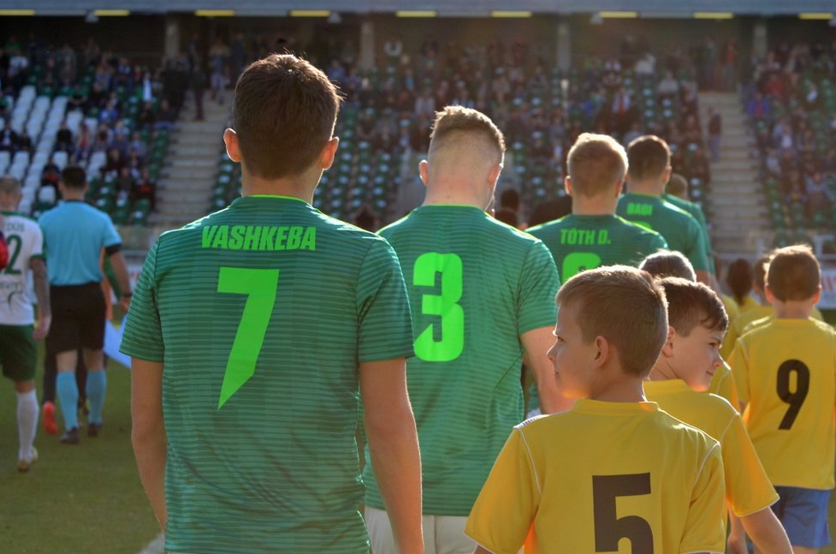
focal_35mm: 129
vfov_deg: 10.6
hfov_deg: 15.9
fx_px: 2989
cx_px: 453
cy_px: 293
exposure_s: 1/640
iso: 250
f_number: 6.3
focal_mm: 70
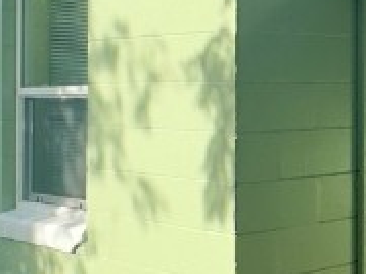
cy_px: 80
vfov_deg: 18.3
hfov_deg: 20.4
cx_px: 570
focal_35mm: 80
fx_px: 845
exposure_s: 1/332
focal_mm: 2.22
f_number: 2.2
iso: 40
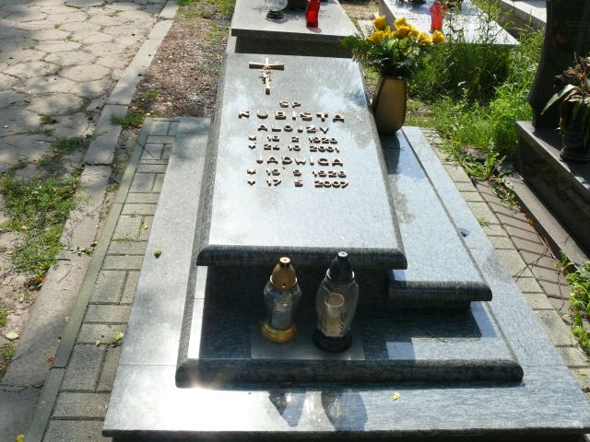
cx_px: 295
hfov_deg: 50.1
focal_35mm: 37
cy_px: 221
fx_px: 631
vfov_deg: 38.7
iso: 100
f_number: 5.6
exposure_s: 1/250
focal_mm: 7.8
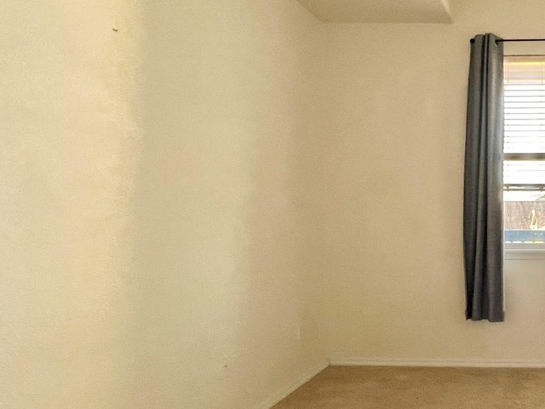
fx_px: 457
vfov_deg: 48.0
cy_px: 240
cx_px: 526
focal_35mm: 29
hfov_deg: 51.4
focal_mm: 1.57
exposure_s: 1/120
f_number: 1.8
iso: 200
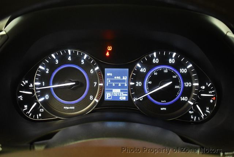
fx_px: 234
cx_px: 117
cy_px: 78
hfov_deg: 53.1
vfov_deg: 36.9
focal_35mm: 36
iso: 3200
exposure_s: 1/125
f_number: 3.5
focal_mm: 18
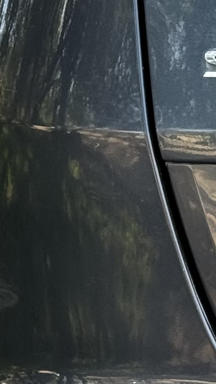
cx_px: 428
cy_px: 227
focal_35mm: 236
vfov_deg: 9.1
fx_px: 2400
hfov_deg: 5.1
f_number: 1.78
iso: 100
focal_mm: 6.76
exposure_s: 1/280
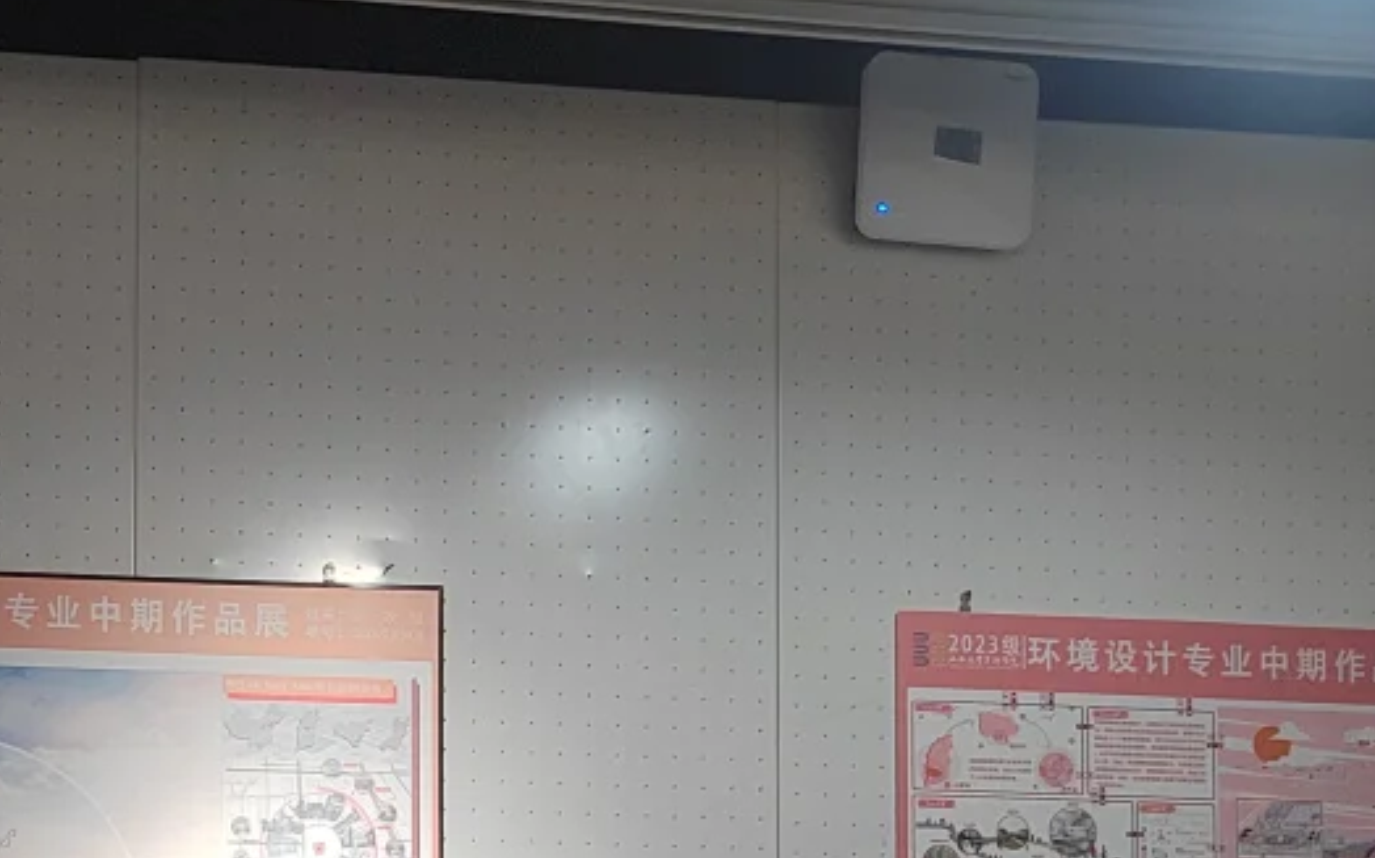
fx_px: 2510
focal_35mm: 67
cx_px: -192
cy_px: 1312
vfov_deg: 17.3
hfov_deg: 27.6
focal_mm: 5.52
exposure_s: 1/100
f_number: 1.9
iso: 356
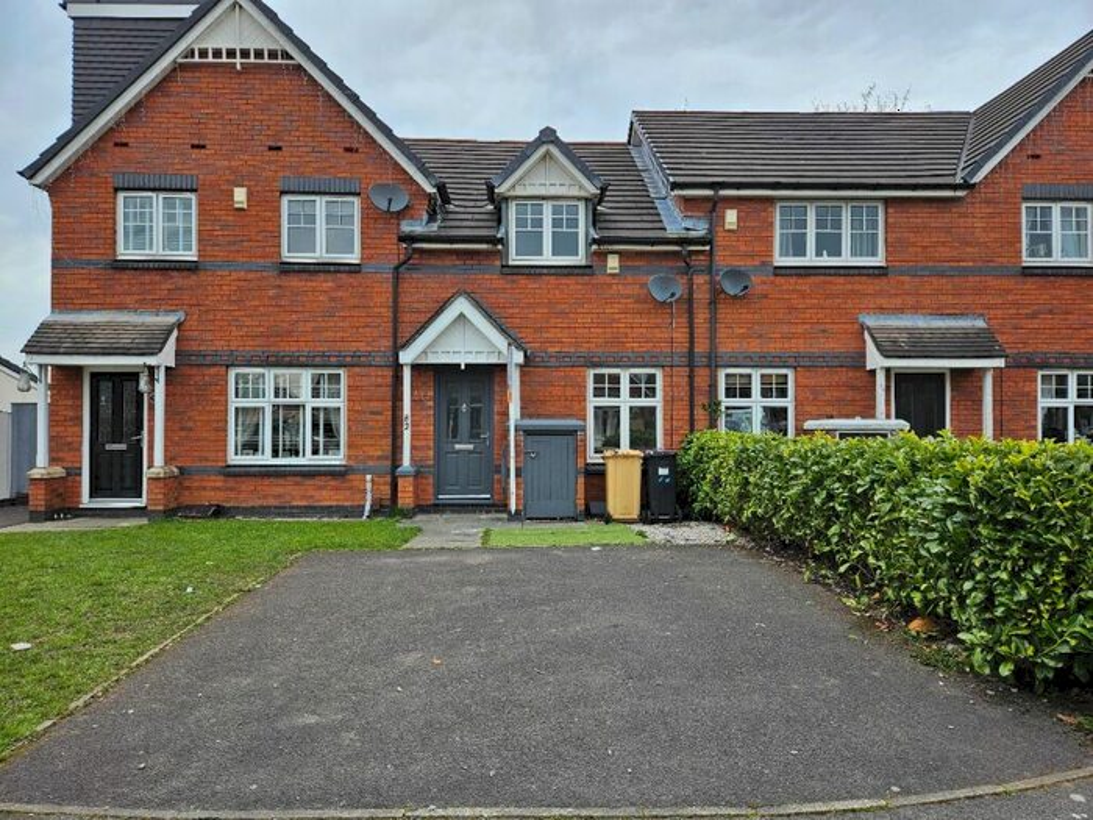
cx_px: 546
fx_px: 726
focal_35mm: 23
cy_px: 410
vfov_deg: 58.9
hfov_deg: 73.9
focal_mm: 5.4
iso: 25
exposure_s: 1/100
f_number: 1.8
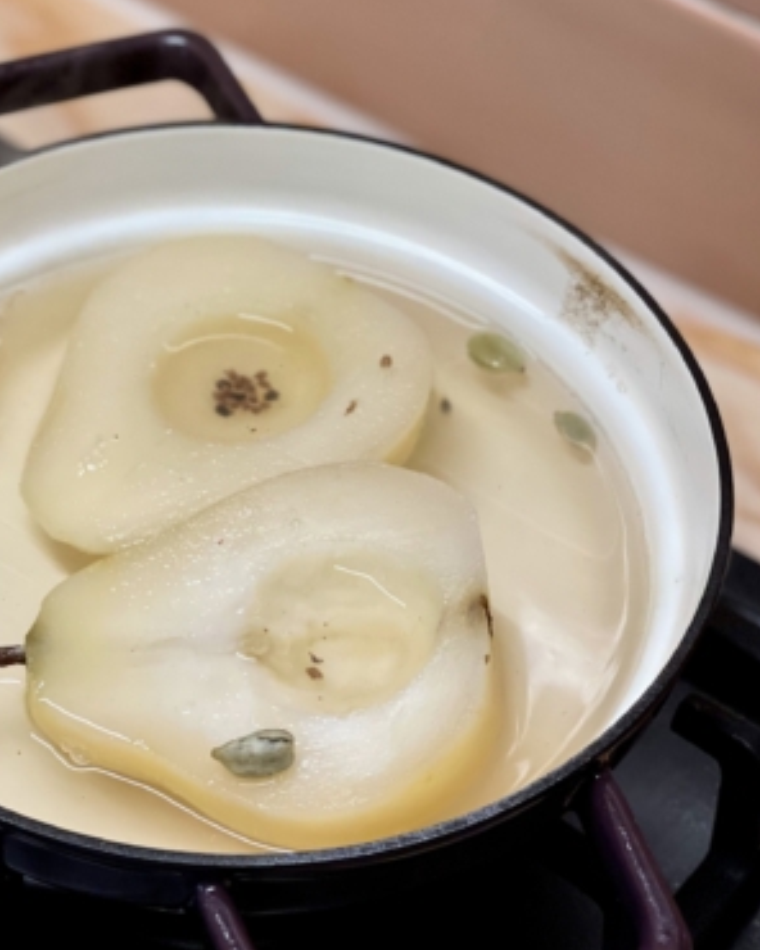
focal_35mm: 90
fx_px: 2530
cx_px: 259
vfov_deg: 21.2
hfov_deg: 17.0
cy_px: 397
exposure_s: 1/100
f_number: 2.2
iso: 160
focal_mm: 7.5
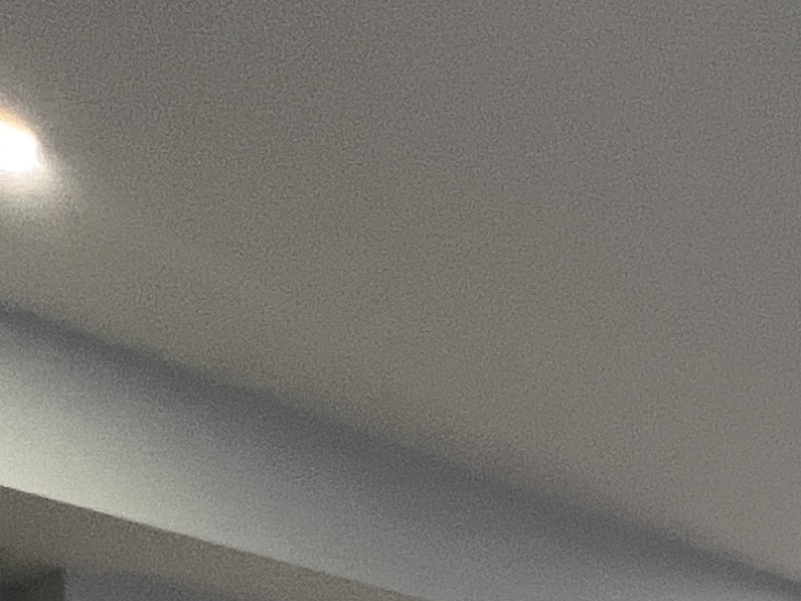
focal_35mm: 65
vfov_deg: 15.6
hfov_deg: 24.0
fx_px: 1505
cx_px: 1177
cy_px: 1330
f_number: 1.8
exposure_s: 1/60
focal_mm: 1.57
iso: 160
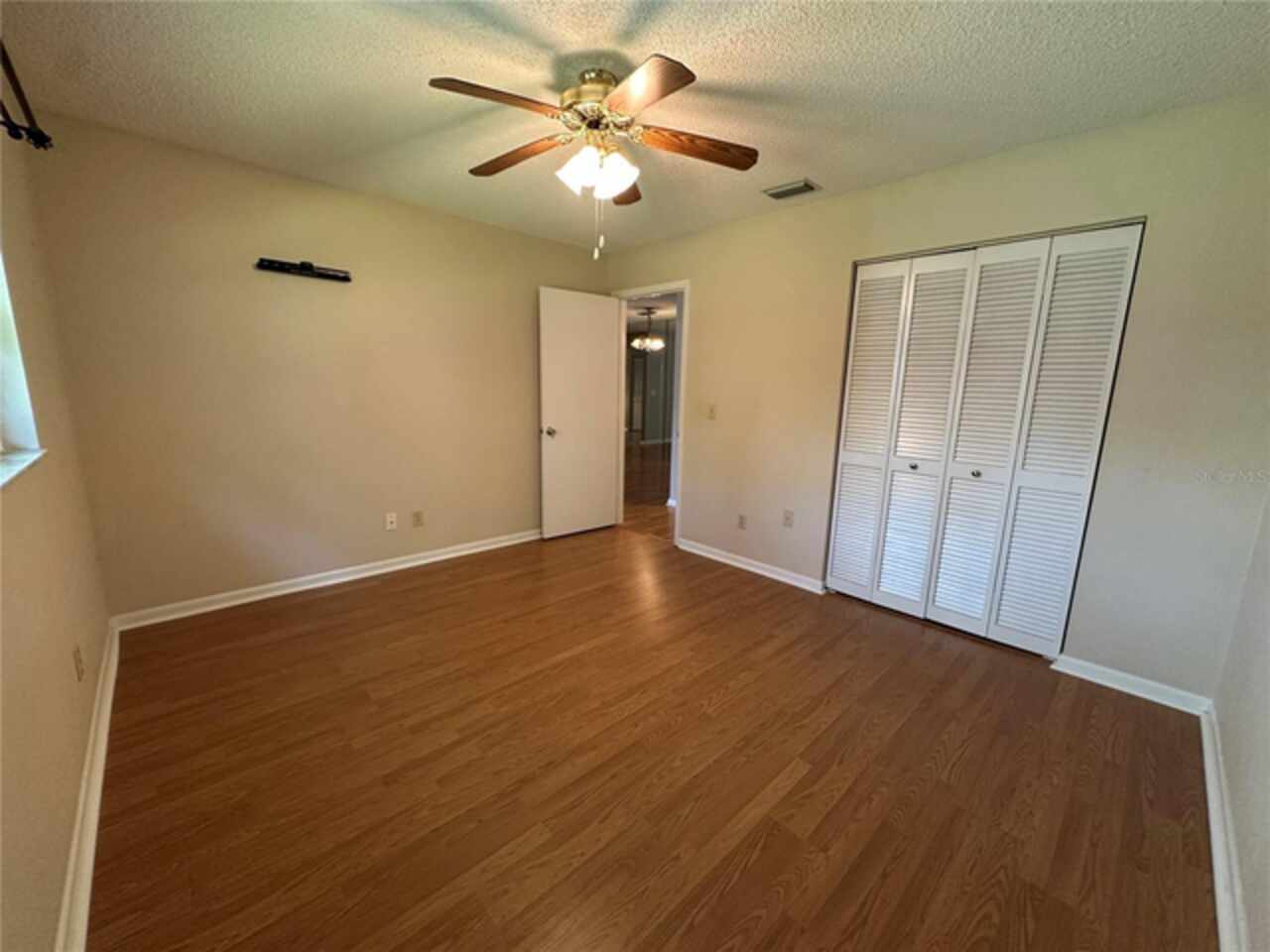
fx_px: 514
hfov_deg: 102.1
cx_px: 635
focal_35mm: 14
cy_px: 476
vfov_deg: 85.7
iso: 250
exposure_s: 1/60
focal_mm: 2.22
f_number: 2.2
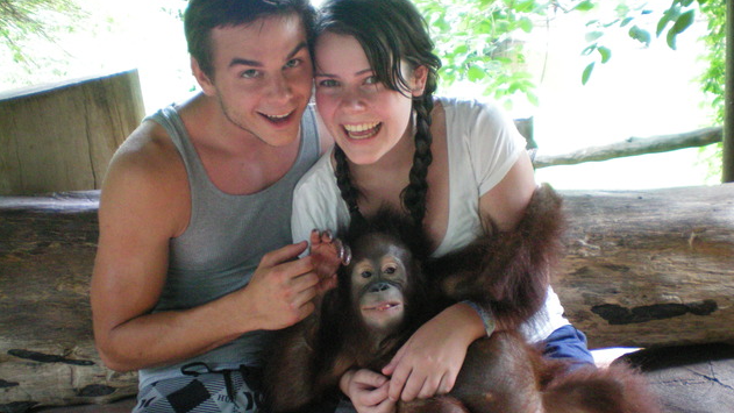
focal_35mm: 42
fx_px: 817
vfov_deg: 28.3
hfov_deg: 48.4
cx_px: 371
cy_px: 227
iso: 320
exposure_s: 1/60
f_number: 3.1
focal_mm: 6.3
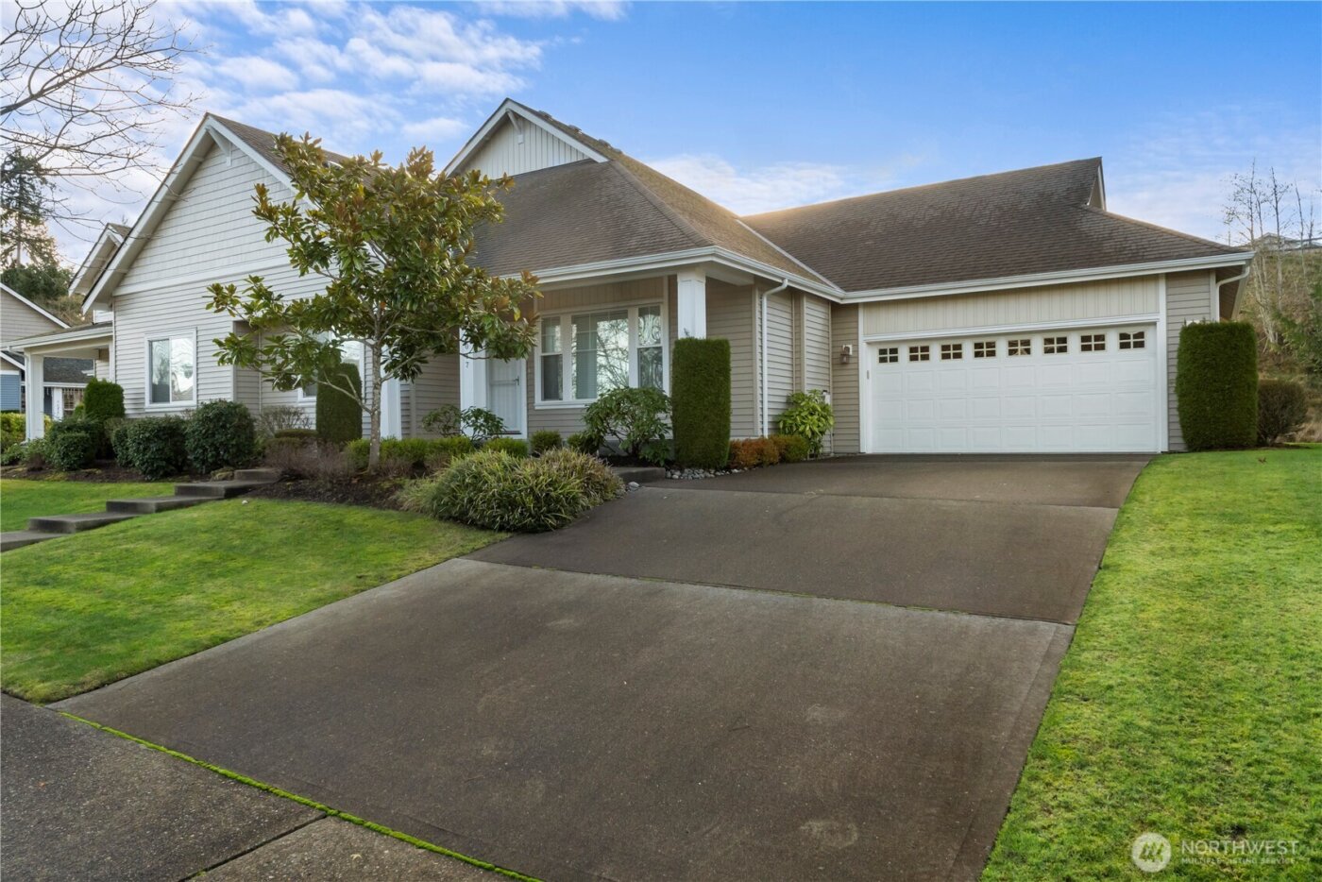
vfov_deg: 50.4
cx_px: 661
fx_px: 937
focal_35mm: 26
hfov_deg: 70.4
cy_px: 441
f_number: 9
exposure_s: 1/125
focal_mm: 17
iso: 800
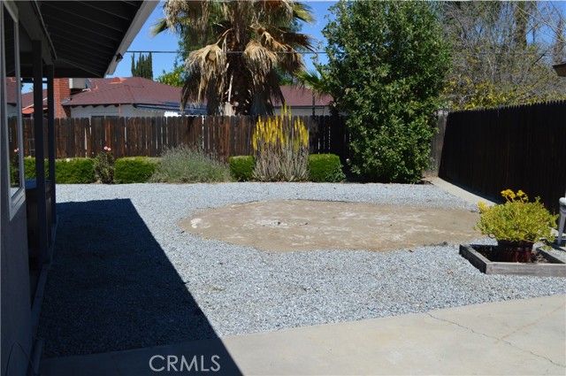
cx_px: 283
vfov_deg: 34.1
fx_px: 612
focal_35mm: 39
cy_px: 188
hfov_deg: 49.6
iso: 100
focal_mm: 26
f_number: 8
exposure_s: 1/250
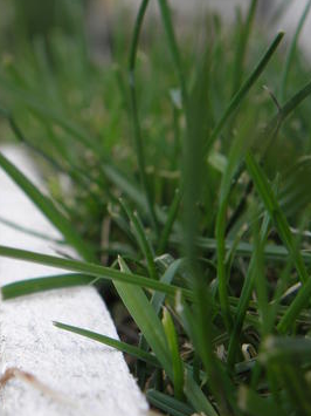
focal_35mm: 92
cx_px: 71
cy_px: 184
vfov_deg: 21.3
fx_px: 1103
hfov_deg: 16.0
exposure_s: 1/60
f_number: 3.5
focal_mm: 9.22
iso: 100
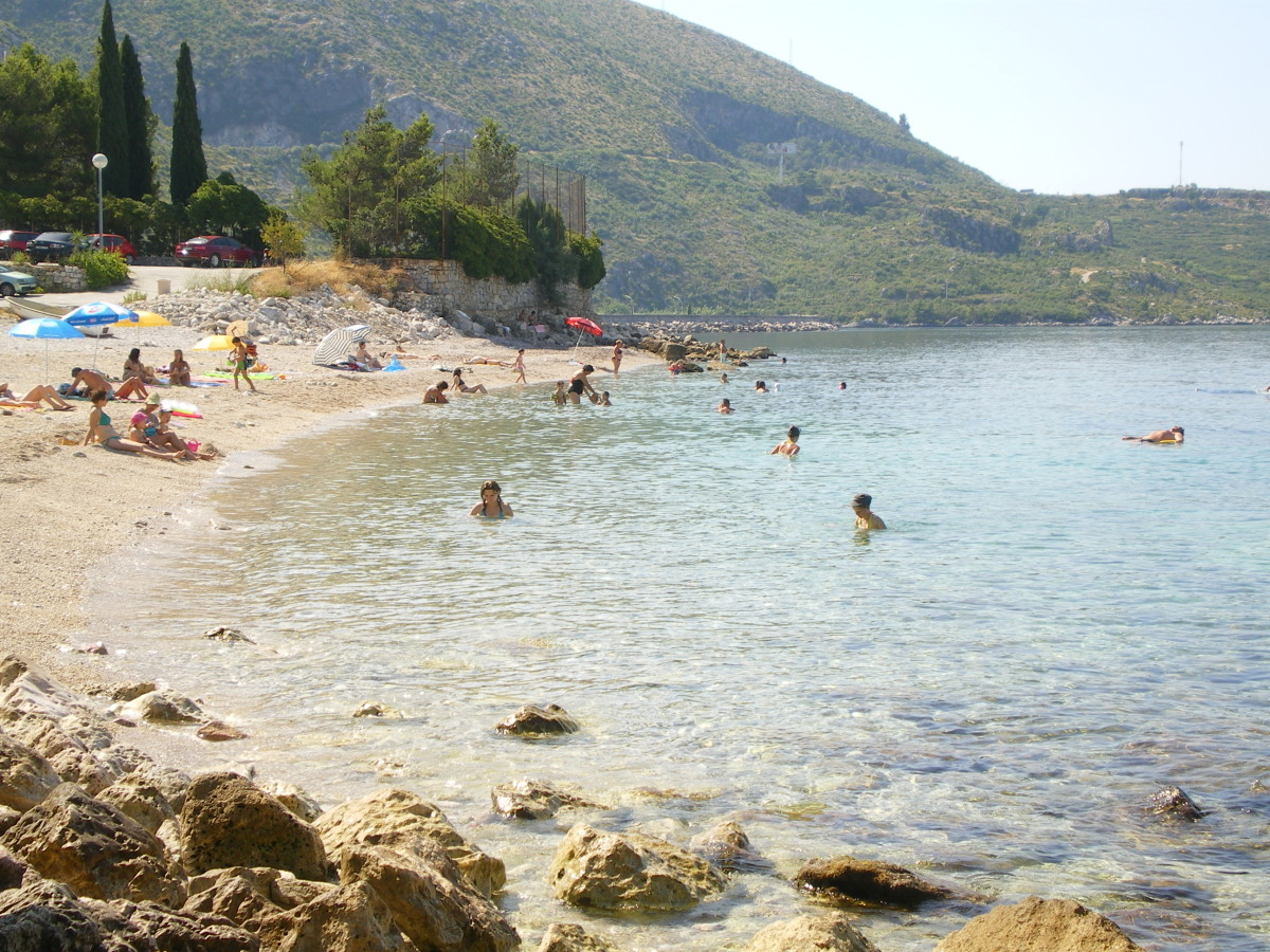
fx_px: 2165
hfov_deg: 32.7
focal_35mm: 59
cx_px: 635
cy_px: 476
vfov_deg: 24.8
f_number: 5.9
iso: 50
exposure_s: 1/160
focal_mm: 10.3
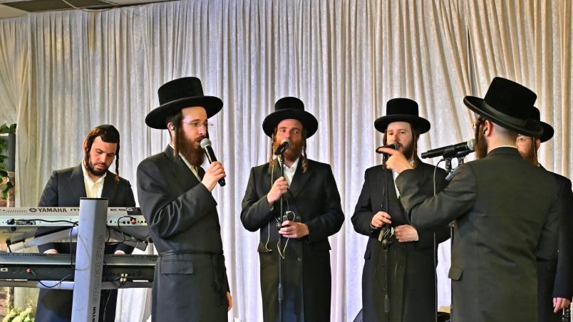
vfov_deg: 17.7
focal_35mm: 68
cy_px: 201
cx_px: 273
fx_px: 1033
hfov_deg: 31.0
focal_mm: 34
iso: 800
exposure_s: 1/100
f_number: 4
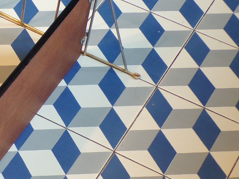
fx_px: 766
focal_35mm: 111
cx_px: -47
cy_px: 130
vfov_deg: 13.3
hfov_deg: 17.0
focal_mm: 7.6
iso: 204
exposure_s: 1/20
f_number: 3.4
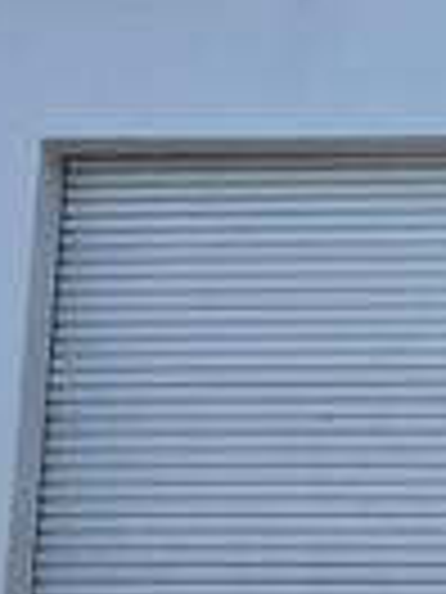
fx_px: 1014
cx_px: 626
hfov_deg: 21.6
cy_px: 446
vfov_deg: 32.1
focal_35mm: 59
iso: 50
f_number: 2.2
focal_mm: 2.2
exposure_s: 1/2000
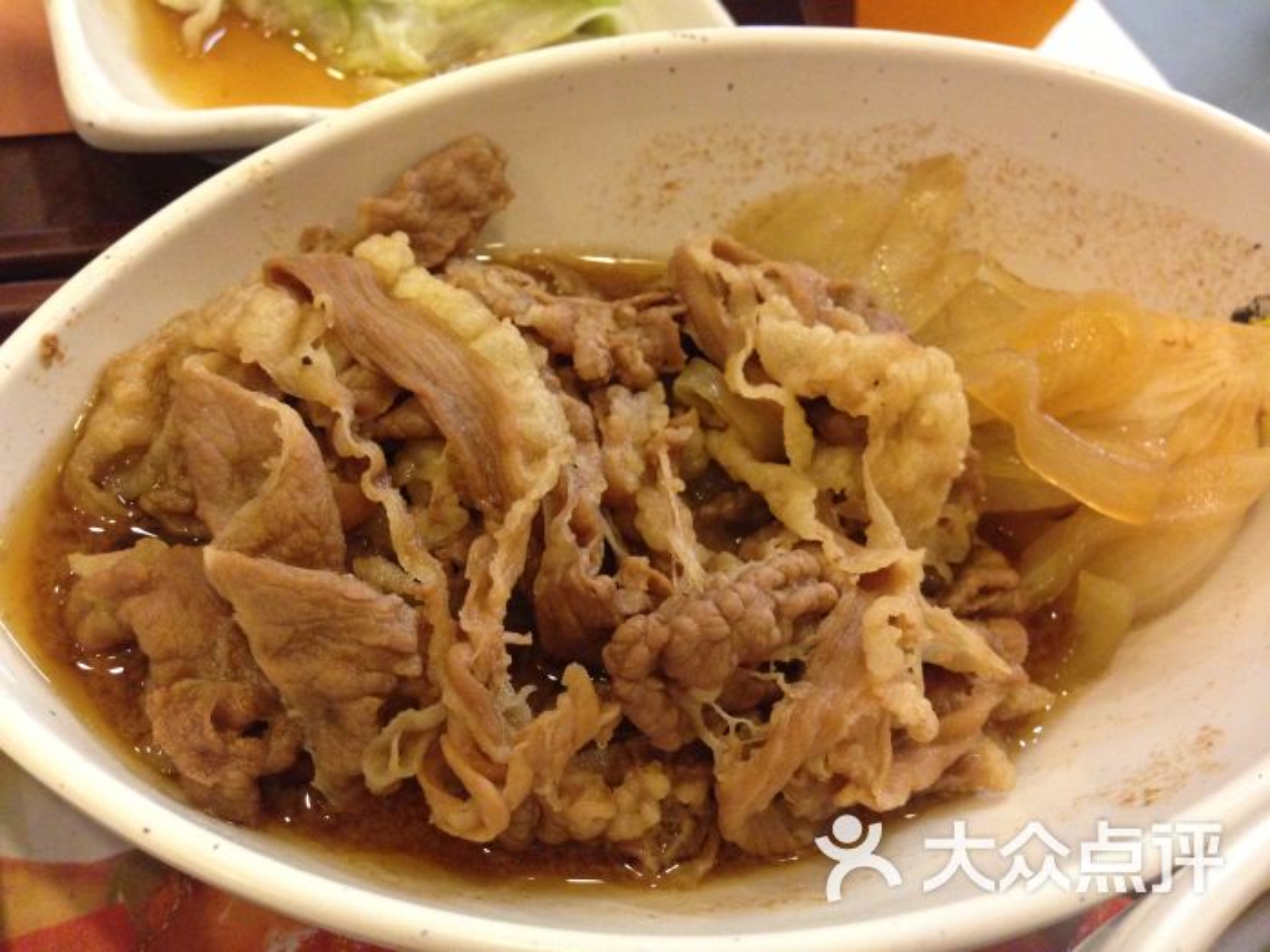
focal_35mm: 33
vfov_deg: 42.9
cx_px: 635
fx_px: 1211
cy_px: 476
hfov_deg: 55.4
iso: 400
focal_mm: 4.12
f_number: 2.4
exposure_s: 1/15
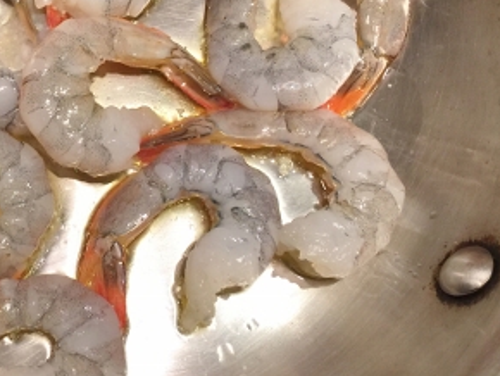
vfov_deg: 22.8
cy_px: 114
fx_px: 925
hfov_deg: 29.1
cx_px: 60
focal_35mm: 64
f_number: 2.2
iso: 40
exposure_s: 1/30
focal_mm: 4.15
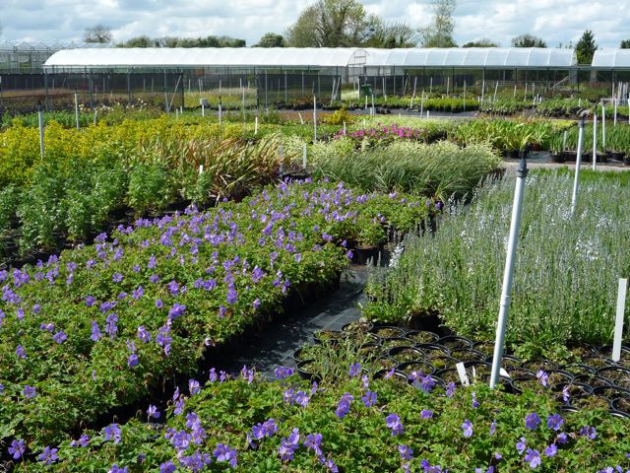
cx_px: 315
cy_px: 236
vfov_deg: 30.9
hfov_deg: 40.4
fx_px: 855
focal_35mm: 47
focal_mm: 8.2
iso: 100
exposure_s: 1/320
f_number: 5
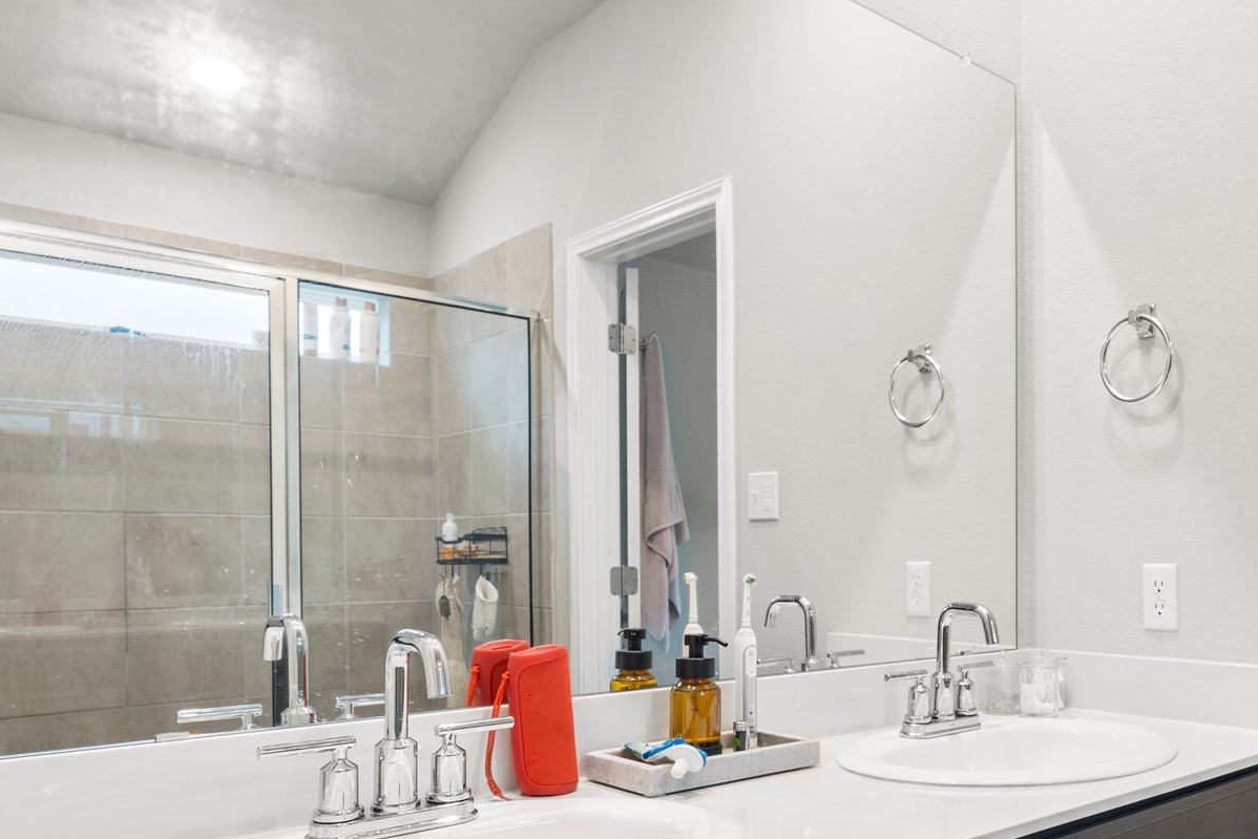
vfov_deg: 44.2
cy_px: 569
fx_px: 1013
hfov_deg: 59.5
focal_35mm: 29
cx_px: 974
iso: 100
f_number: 8
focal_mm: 16
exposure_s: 1/1.67
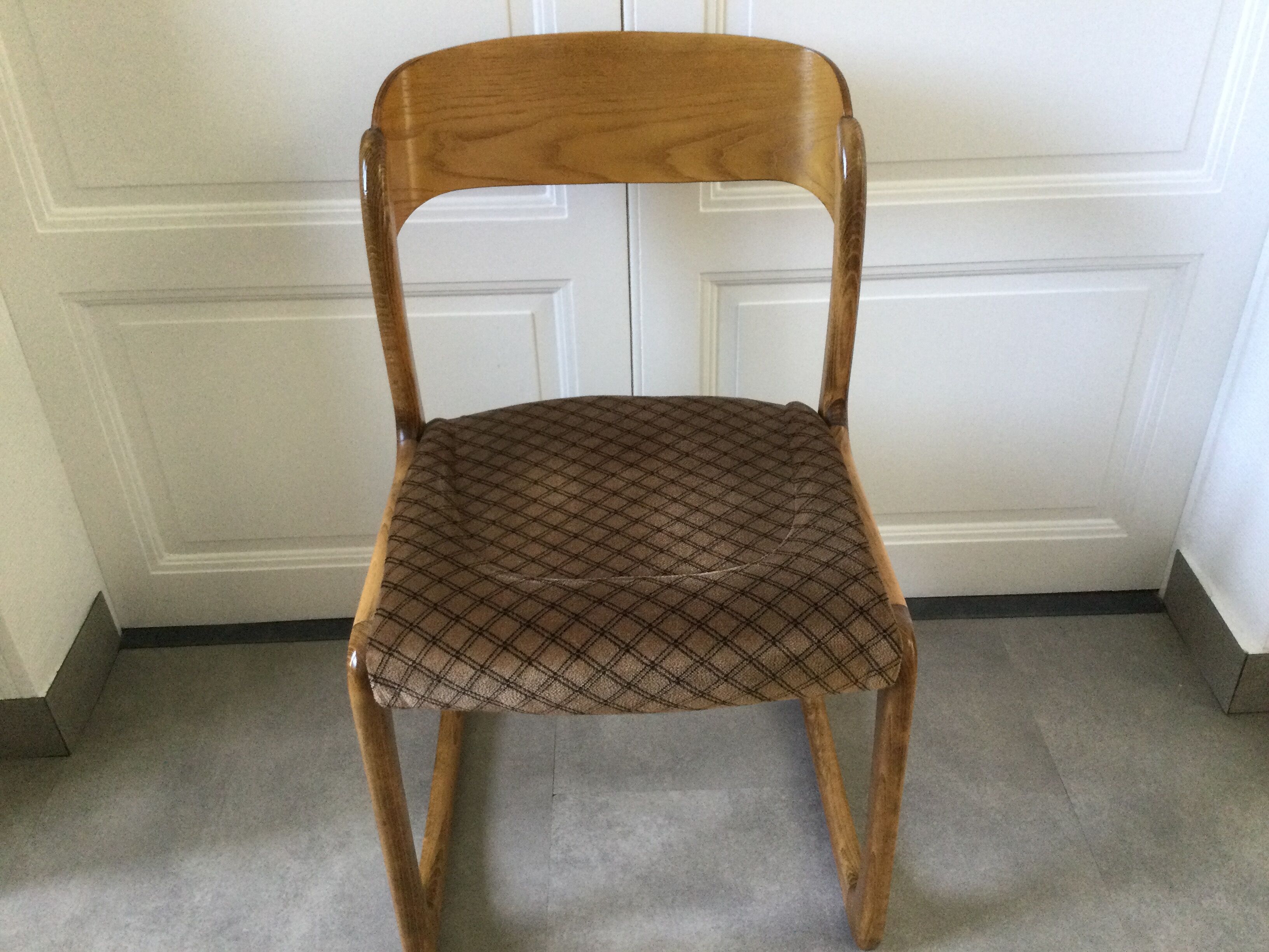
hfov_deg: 58.4
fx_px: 1136
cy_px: 476
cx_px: 634
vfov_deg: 45.4
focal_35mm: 31
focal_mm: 3.3
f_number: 2.4
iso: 200
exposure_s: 1/33
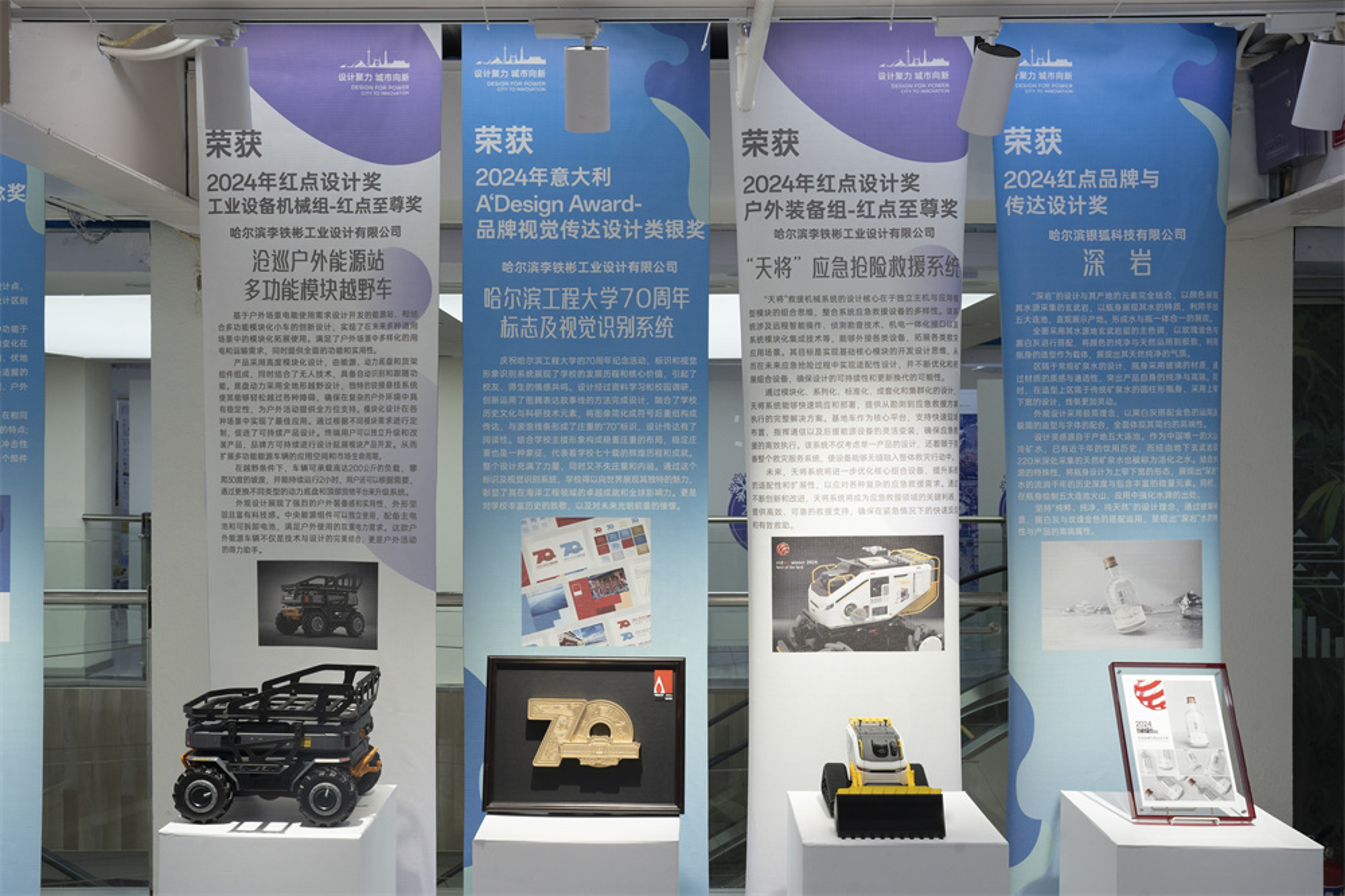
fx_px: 1344
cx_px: 672
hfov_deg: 53.1
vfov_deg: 36.8
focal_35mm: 36
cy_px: 448
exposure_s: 1/125
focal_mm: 36
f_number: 10
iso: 800
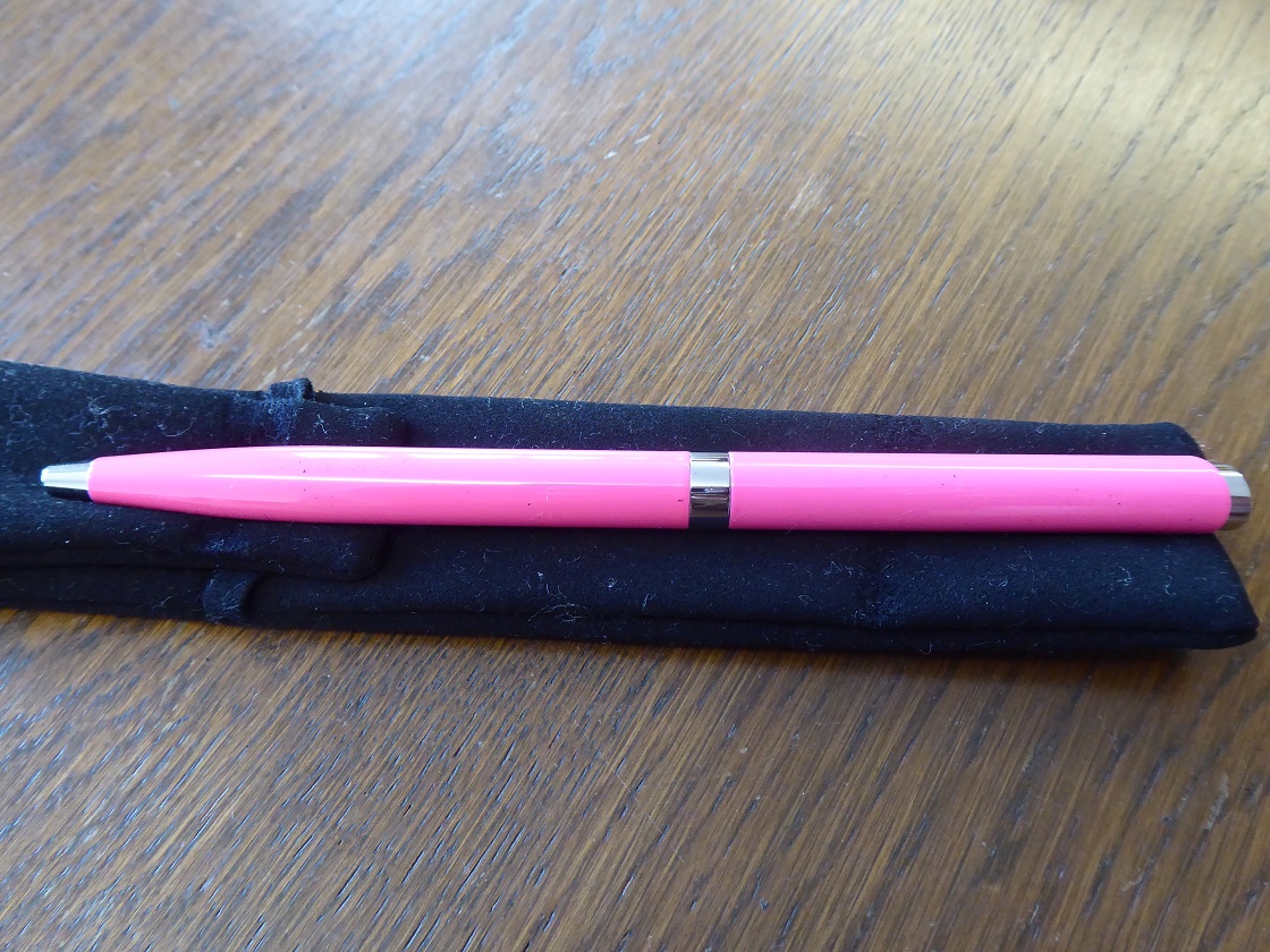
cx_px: 635
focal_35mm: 29
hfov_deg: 61.7
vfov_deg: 48.2
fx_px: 1064
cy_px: 476
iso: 400
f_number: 3.5
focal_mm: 5
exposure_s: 1/30
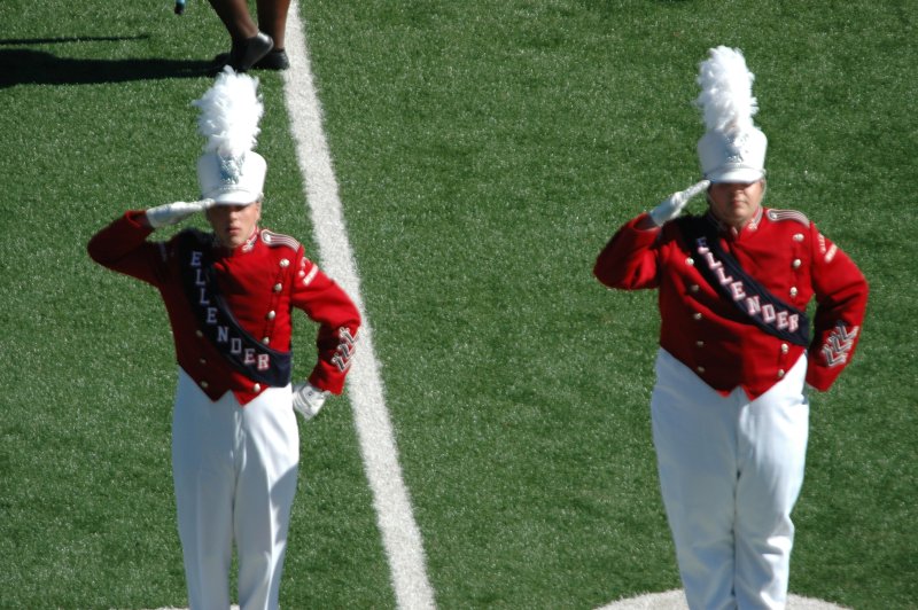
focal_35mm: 570
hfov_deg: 3.6
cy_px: 305
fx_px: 14523
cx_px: 459
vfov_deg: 2.4
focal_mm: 380
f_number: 5.6
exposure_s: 1/1000
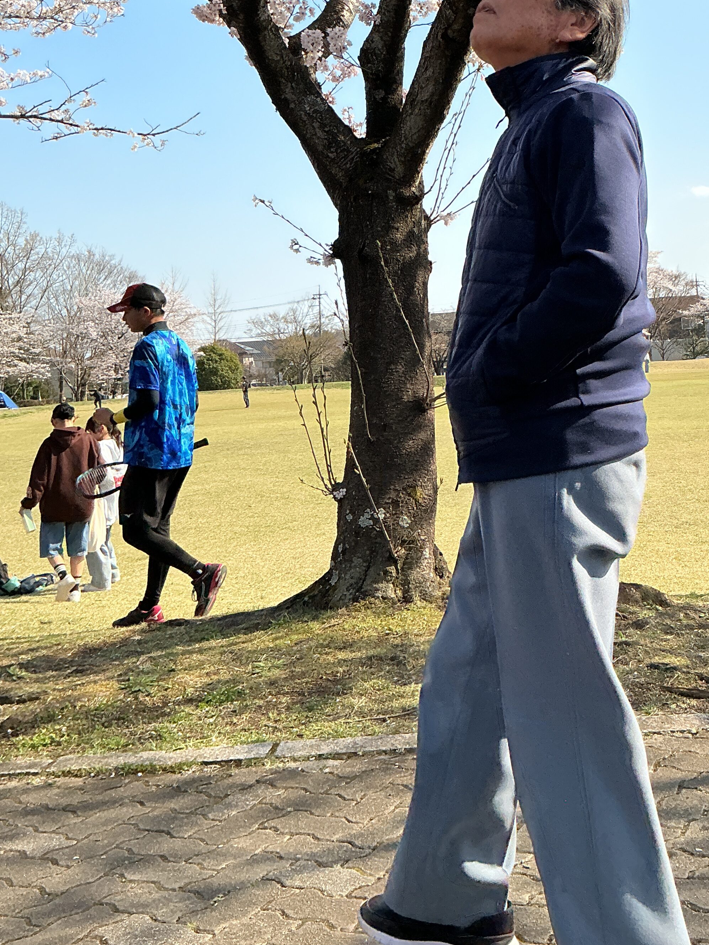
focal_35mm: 44
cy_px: 248
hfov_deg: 32.6
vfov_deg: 41.8
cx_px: 475
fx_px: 1202
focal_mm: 3
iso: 25
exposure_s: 1/1730
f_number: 1.8
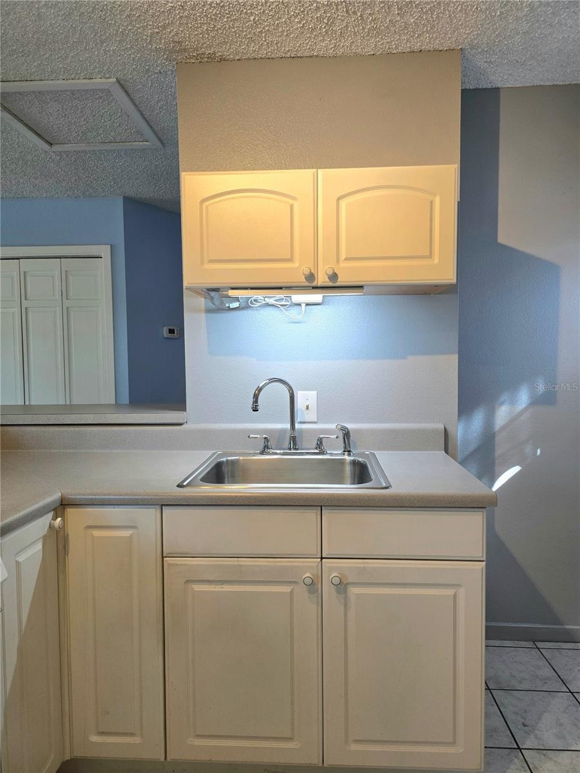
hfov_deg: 58.9
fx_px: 514
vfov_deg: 73.9
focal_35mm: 23
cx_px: 290
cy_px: 386
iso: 125
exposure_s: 1/120
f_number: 1.7
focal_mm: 6.3
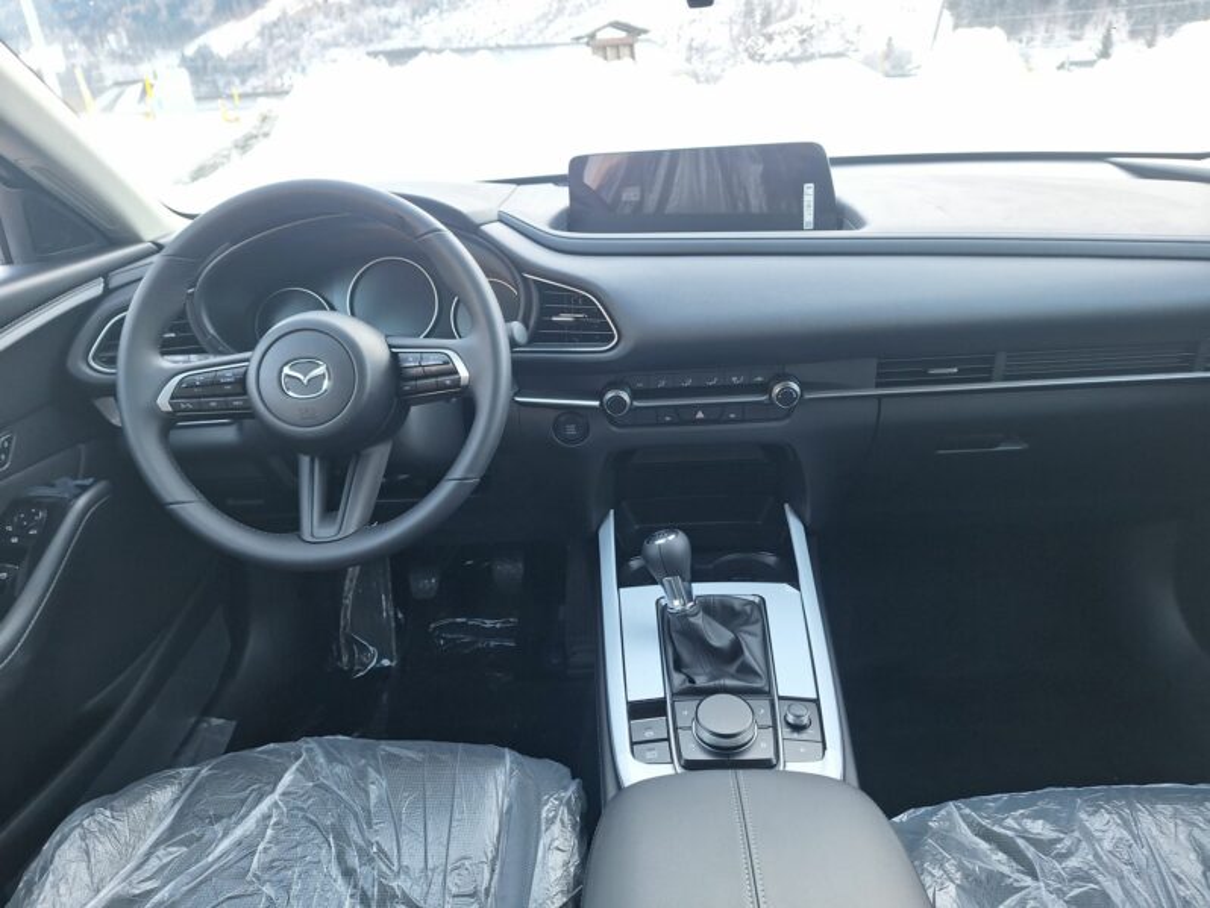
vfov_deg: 58.9
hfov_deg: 73.9
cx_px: 605
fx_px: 804
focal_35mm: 23
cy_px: 454
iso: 50
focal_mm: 5.54
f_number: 1.8
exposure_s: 1/60
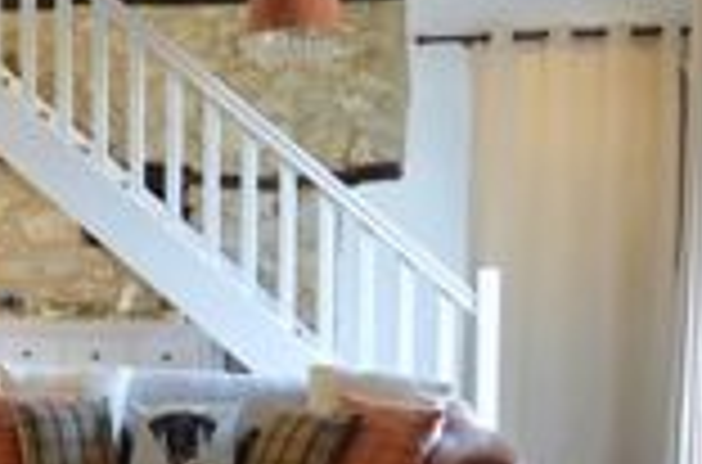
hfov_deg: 27.4
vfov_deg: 19.8
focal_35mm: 68
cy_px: 333
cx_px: -61
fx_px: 1322
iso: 1000
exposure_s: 1/60
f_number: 3.5
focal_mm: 10
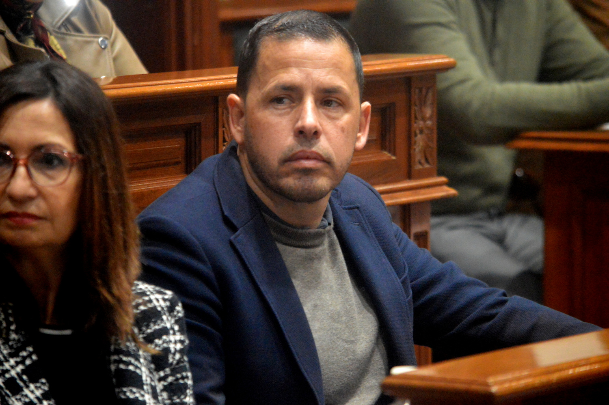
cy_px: 202
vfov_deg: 5.5
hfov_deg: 8.3
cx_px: 304
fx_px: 4184
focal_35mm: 248
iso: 6400
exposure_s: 1/200
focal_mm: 165
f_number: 5
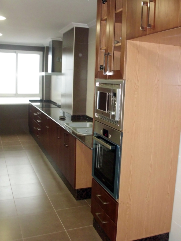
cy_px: 120
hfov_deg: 39.7
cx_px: 90
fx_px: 251
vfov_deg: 51.4
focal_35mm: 36
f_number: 2.9
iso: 400
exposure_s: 1/60
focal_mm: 6.3
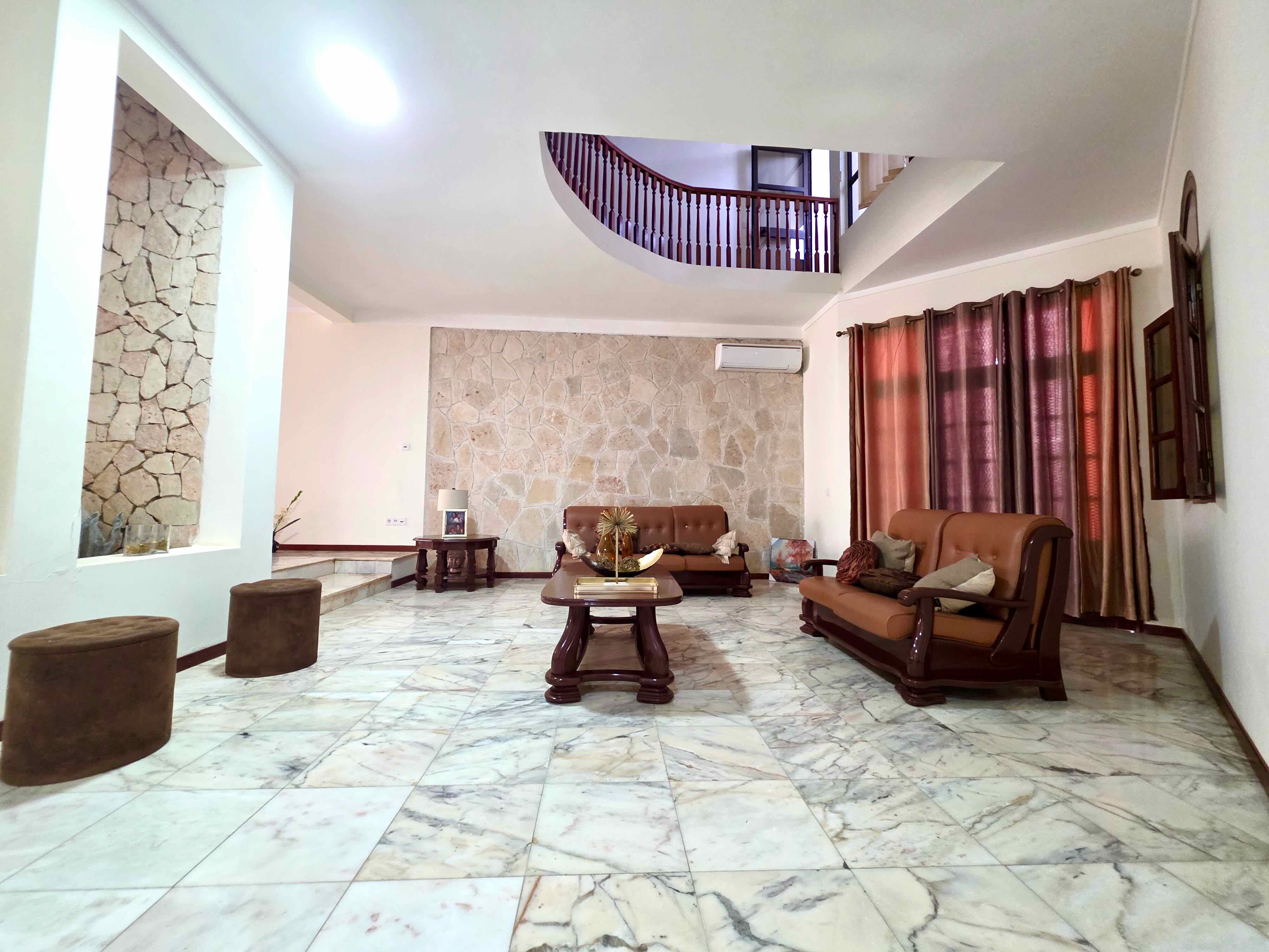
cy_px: 476
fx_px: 477
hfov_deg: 106.2
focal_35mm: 13
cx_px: 634
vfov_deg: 89.9
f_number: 1.9
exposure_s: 1/60
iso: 400
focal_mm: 2.2
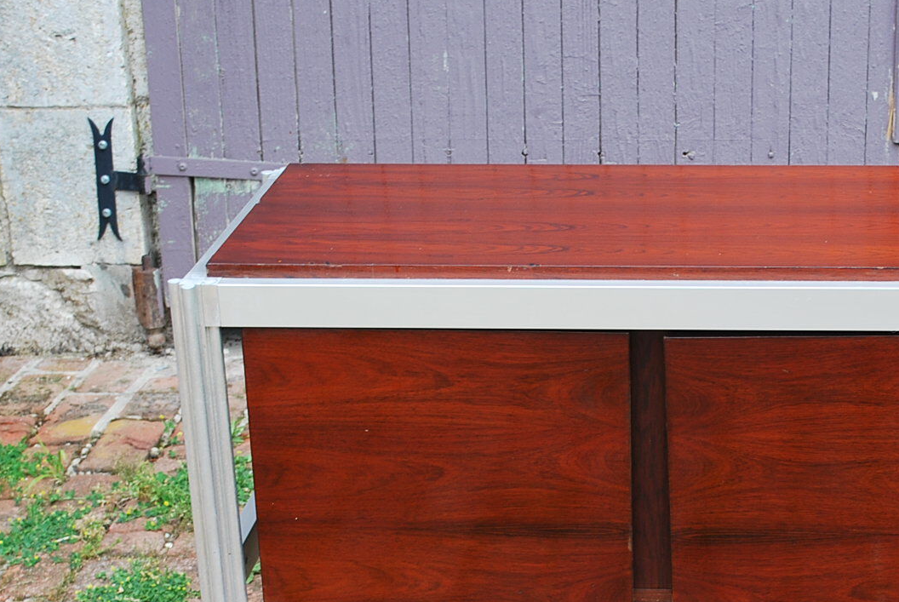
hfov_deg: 22.9
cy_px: 501
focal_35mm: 88
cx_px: 677
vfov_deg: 15.5
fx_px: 2200
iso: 200
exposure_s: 1/100
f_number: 5
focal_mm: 32
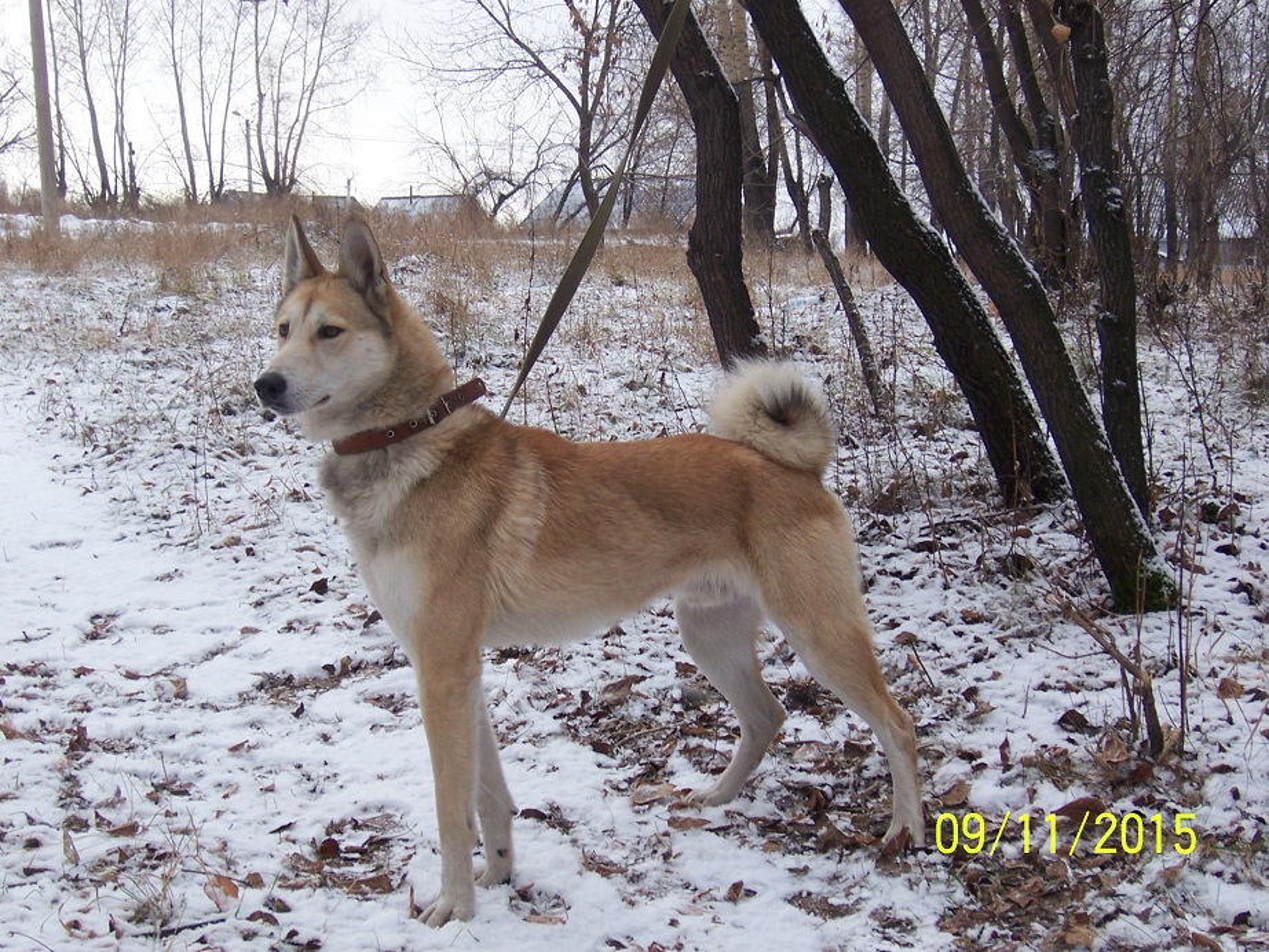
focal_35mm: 56
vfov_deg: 26.1
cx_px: 634
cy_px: 476
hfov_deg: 34.3
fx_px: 2053
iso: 80
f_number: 3.6
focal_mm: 9.6
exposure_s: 1/200
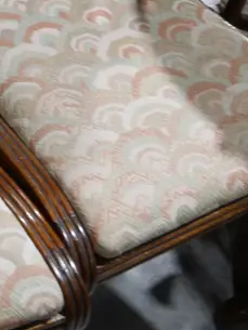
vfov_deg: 20.6
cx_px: -77
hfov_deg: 15.0
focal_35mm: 94
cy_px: 61
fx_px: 897
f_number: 3.5
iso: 320
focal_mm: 14
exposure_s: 1/60
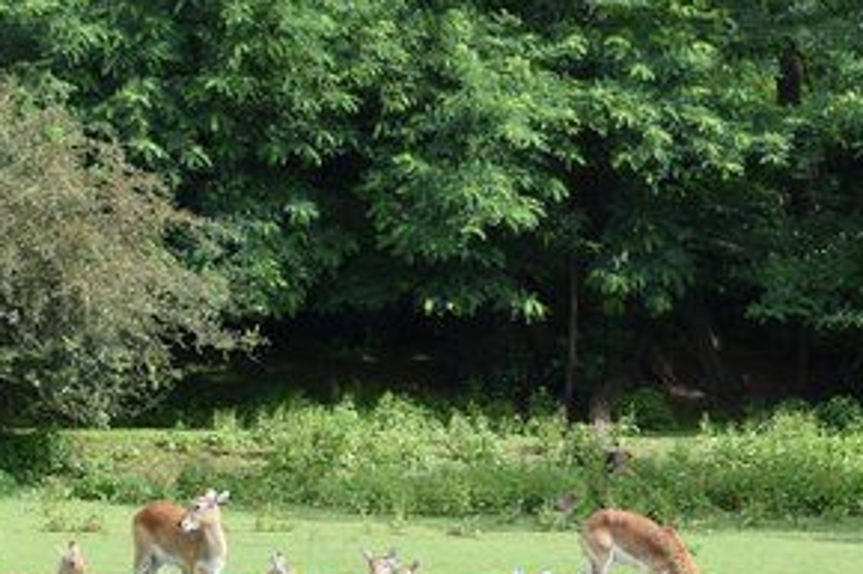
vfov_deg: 7.6
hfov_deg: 11.4
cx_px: 649
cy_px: 439
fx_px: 4312
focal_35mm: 180
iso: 200
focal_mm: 34
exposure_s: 1/250
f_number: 8
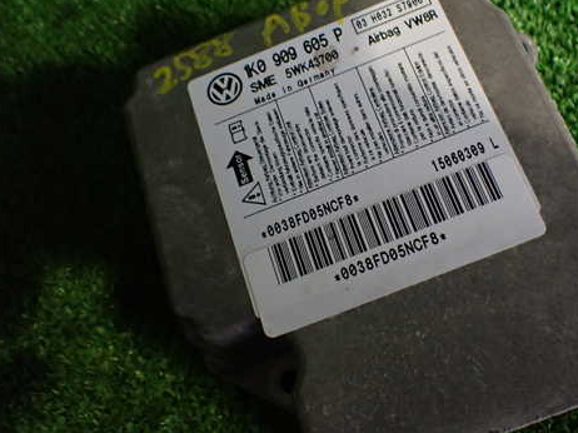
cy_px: 205
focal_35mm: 39
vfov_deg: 36.8
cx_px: 339
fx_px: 651
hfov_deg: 47.7
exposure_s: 1/125
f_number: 2.3
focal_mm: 5.4
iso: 640
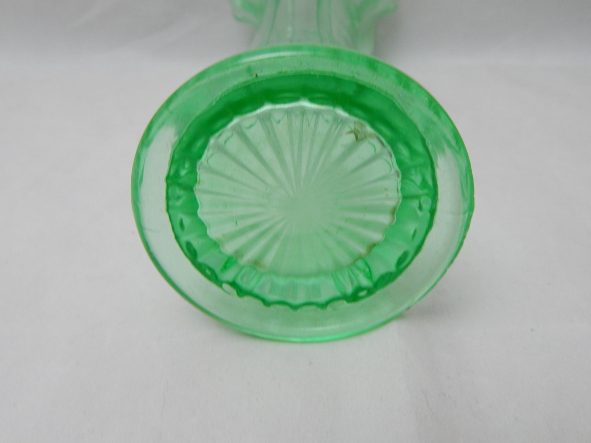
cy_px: 222
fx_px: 598
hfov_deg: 52.6
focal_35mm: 35
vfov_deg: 40.7
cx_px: 296
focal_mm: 6.1
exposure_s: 1/15
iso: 400
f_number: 3.3
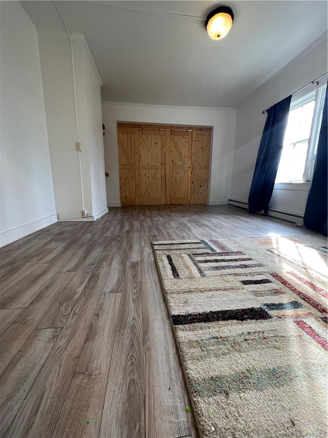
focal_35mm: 13
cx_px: 164
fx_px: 164
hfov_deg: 89.9
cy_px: 219
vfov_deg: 106.2
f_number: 1.8
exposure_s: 1/60
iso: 125
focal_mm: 1.57
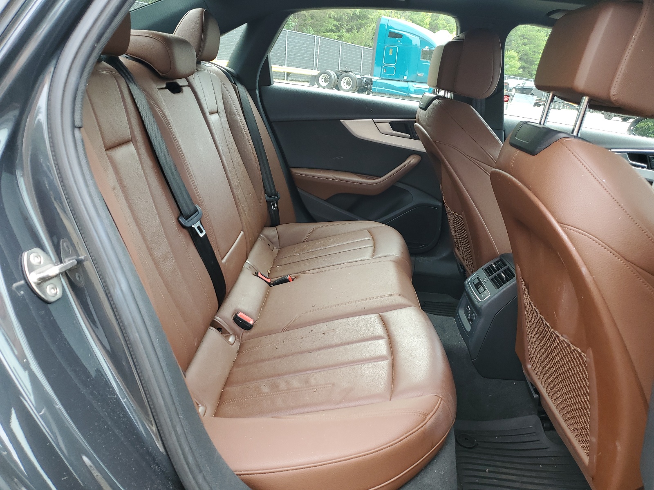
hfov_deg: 67.3
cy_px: 245
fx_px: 491
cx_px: 327
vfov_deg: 53.1
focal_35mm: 26
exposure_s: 1/132
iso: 50
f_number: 1.5
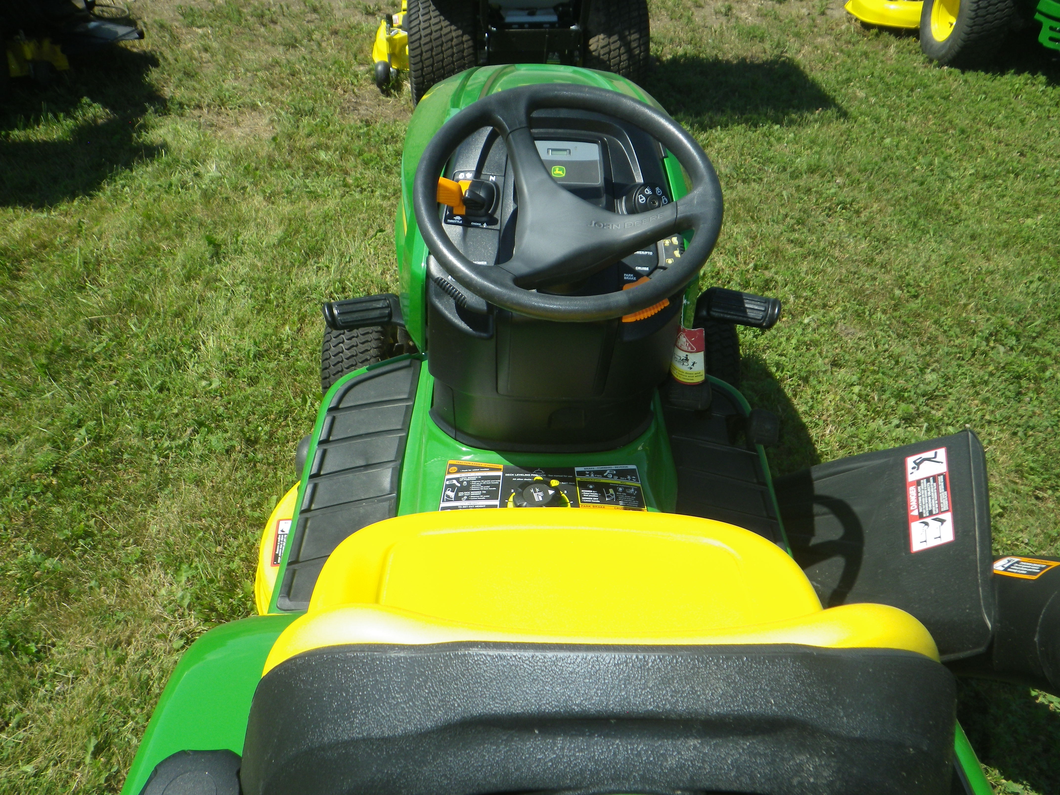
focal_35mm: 28
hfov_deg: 63.4
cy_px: 398
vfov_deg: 49.7
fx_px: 857
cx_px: 530
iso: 80
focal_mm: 5
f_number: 4.2
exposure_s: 1/500
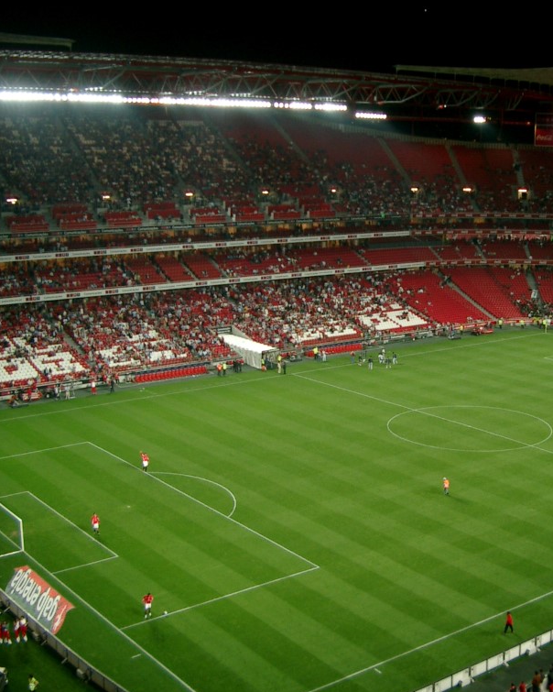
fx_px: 1002
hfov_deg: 30.5
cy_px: 344
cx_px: 394
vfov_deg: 38.0
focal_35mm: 49
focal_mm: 7.6
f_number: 2.6
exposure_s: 1/60
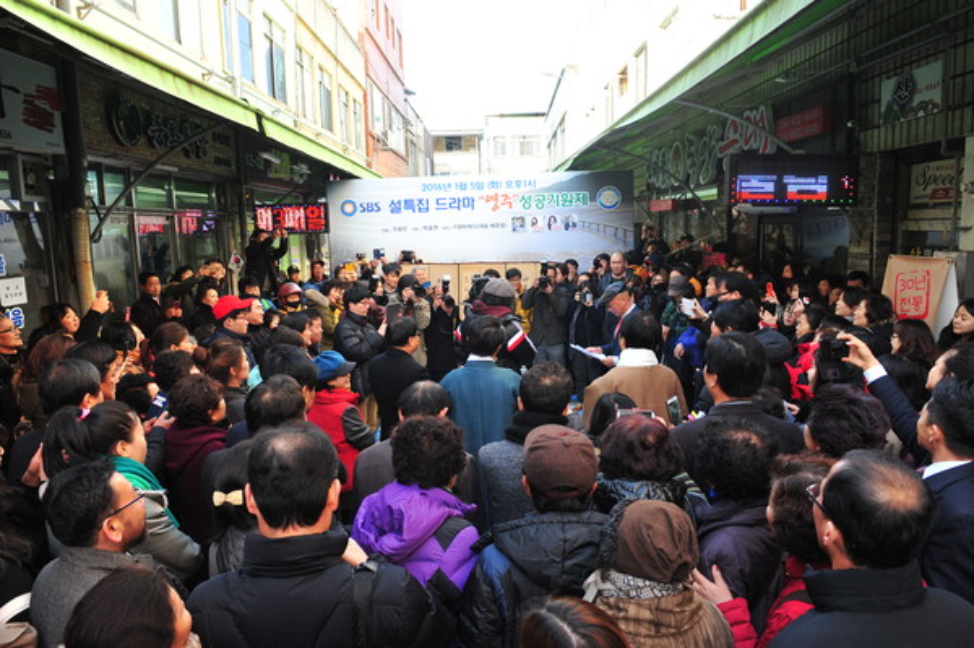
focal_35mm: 24
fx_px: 649
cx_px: 487
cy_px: 324
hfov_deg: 73.8
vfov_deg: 53.1
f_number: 8
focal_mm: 24
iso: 1250
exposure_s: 1/250
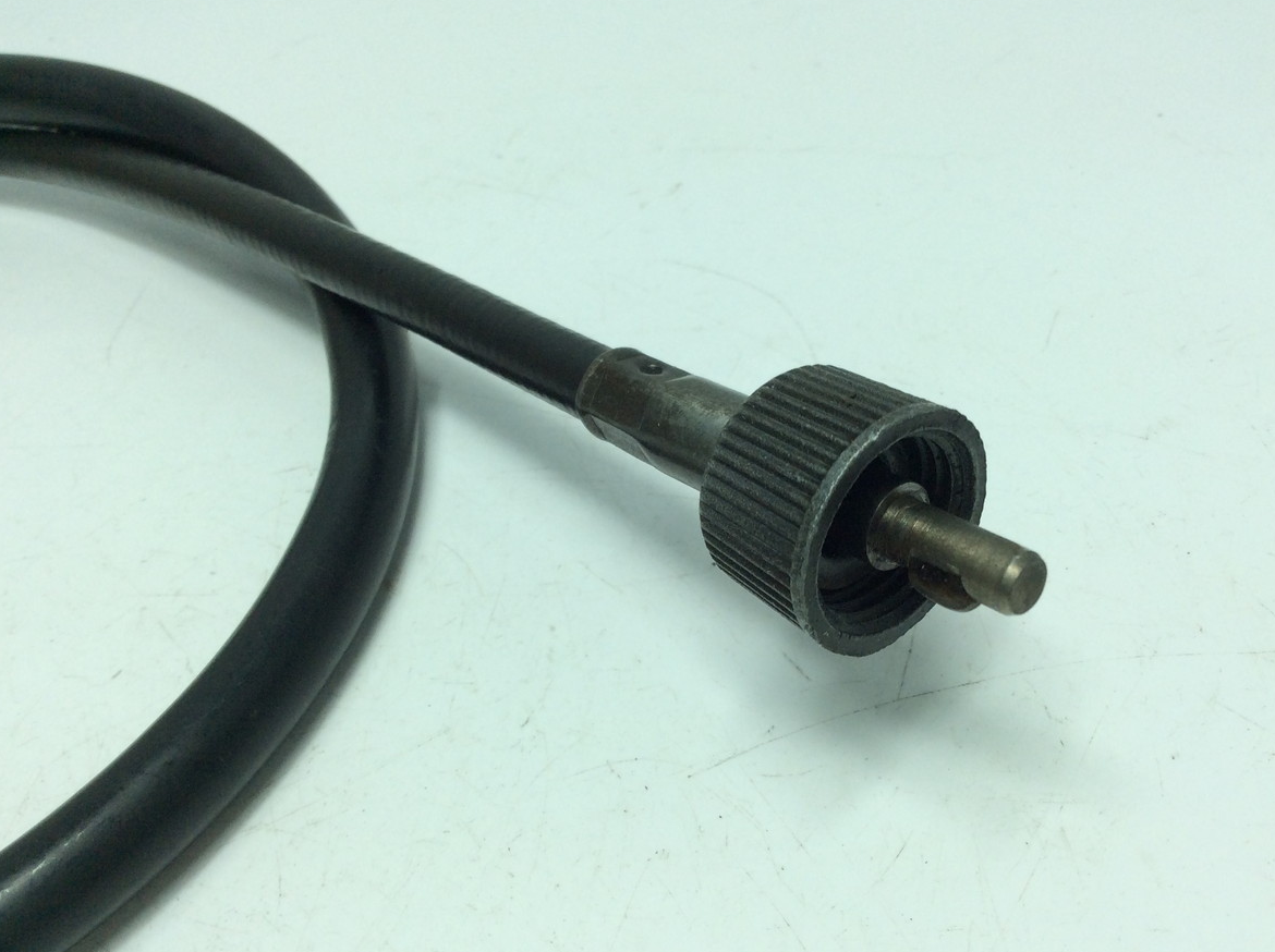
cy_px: 478
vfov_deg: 40.6
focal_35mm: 35
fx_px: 1287
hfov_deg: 52.7
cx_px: 669
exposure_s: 1/520
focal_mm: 3.3
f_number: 2.4
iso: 32
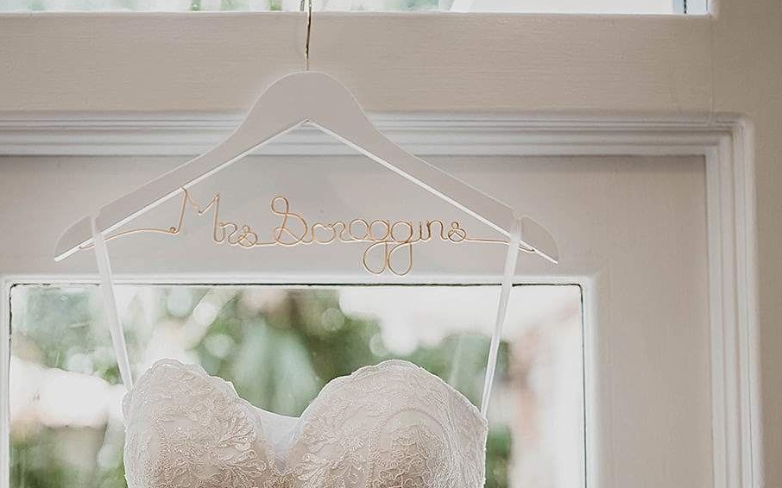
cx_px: 289
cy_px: 424
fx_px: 1342
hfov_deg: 32.3
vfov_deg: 20.3
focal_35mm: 63
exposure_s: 1/200
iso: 200
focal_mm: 35
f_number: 1.6
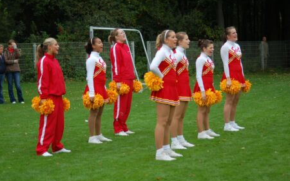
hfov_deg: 15.8
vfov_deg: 9.9
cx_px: 145
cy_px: 90
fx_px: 1043
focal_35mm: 132
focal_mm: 86
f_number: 4
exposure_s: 1/640
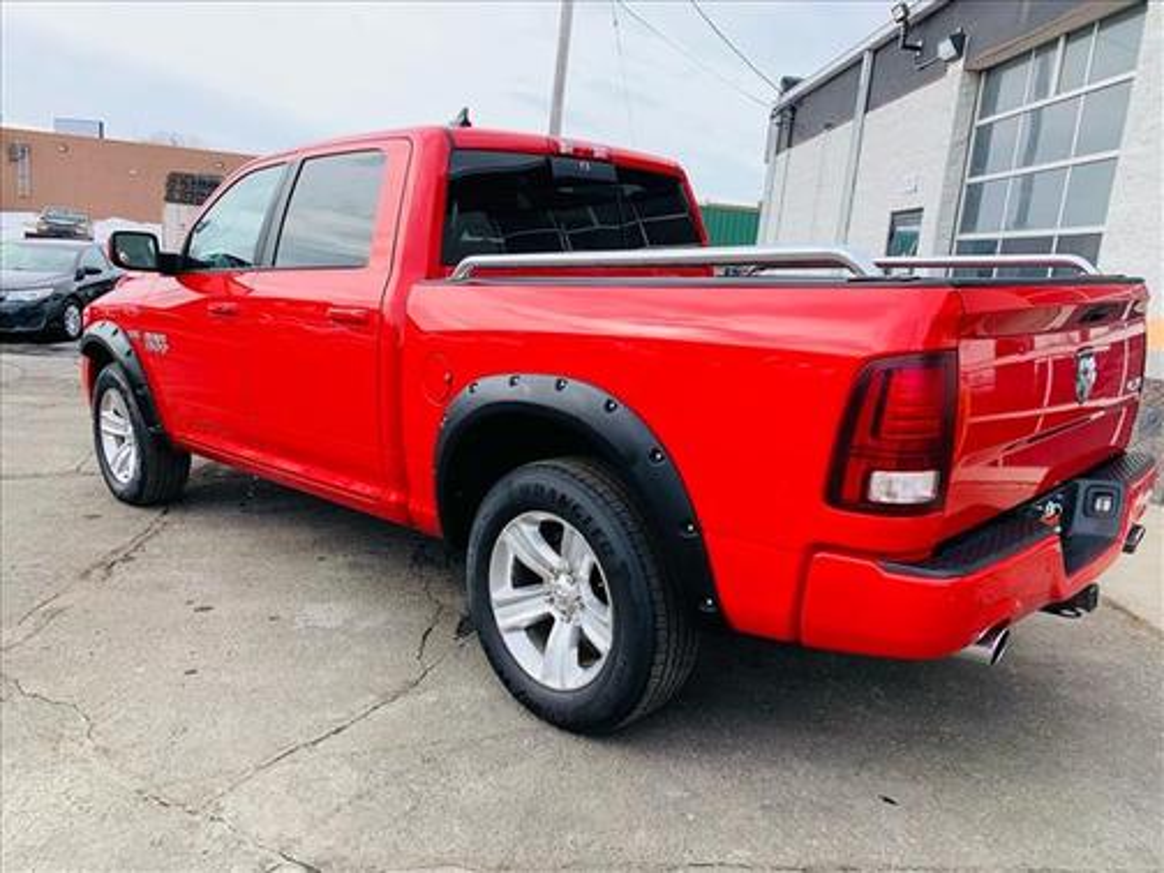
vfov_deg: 53.1
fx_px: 874
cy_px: 436
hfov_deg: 67.3
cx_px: 582
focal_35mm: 26
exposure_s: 1/789
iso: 25
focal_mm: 4.25
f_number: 1.8
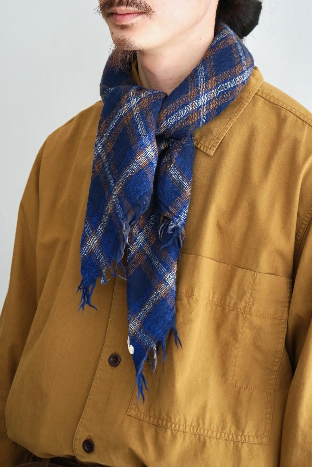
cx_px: 156
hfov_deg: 27.0
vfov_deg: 39.6
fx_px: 650
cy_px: 234
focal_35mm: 50
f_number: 4.5
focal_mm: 50
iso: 640
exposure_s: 1/160
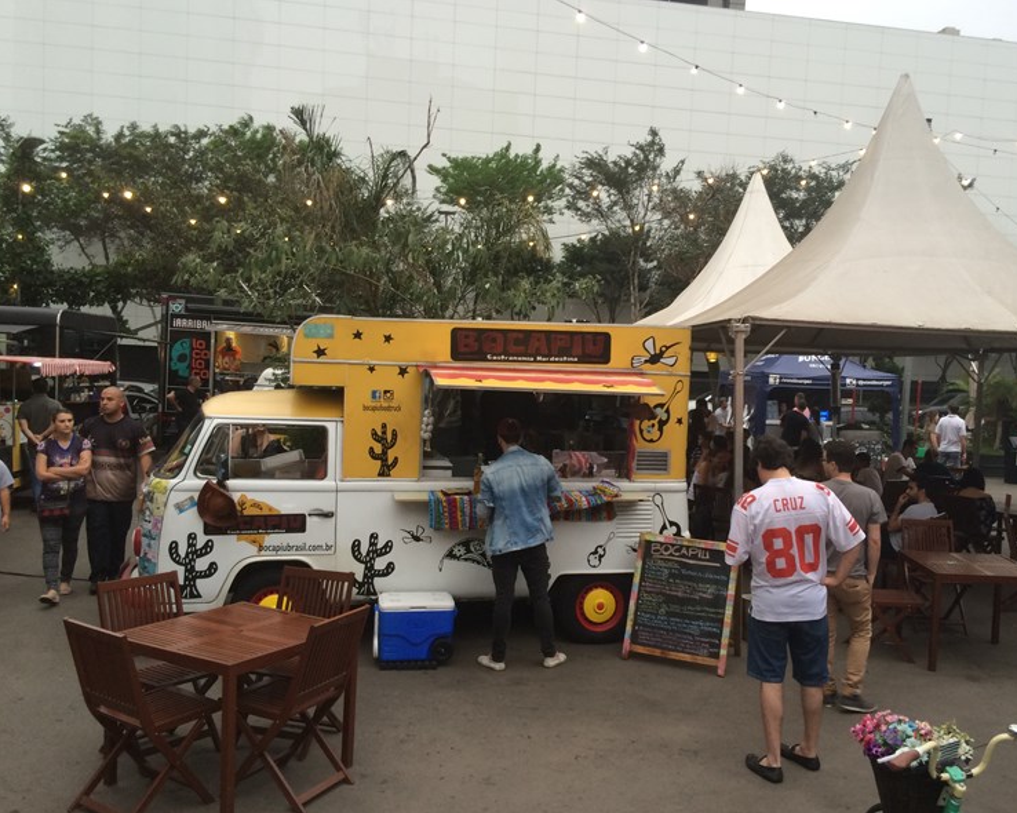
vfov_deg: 44.5
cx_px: 591
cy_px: 421
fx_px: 993
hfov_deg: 54.0
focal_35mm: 33
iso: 64
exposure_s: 1/30
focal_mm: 4.15
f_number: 2.2
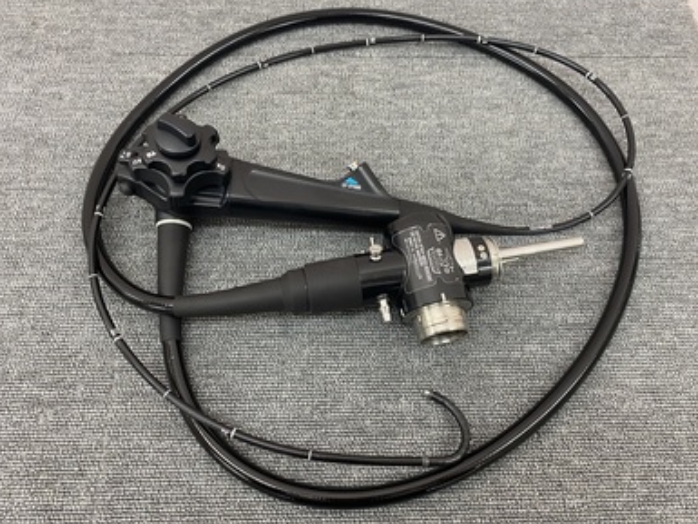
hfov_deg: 65.3
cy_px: 257
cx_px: 354
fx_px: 545
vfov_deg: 51.4
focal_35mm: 27
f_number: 1.8
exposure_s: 1/60
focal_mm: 4.25
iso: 80
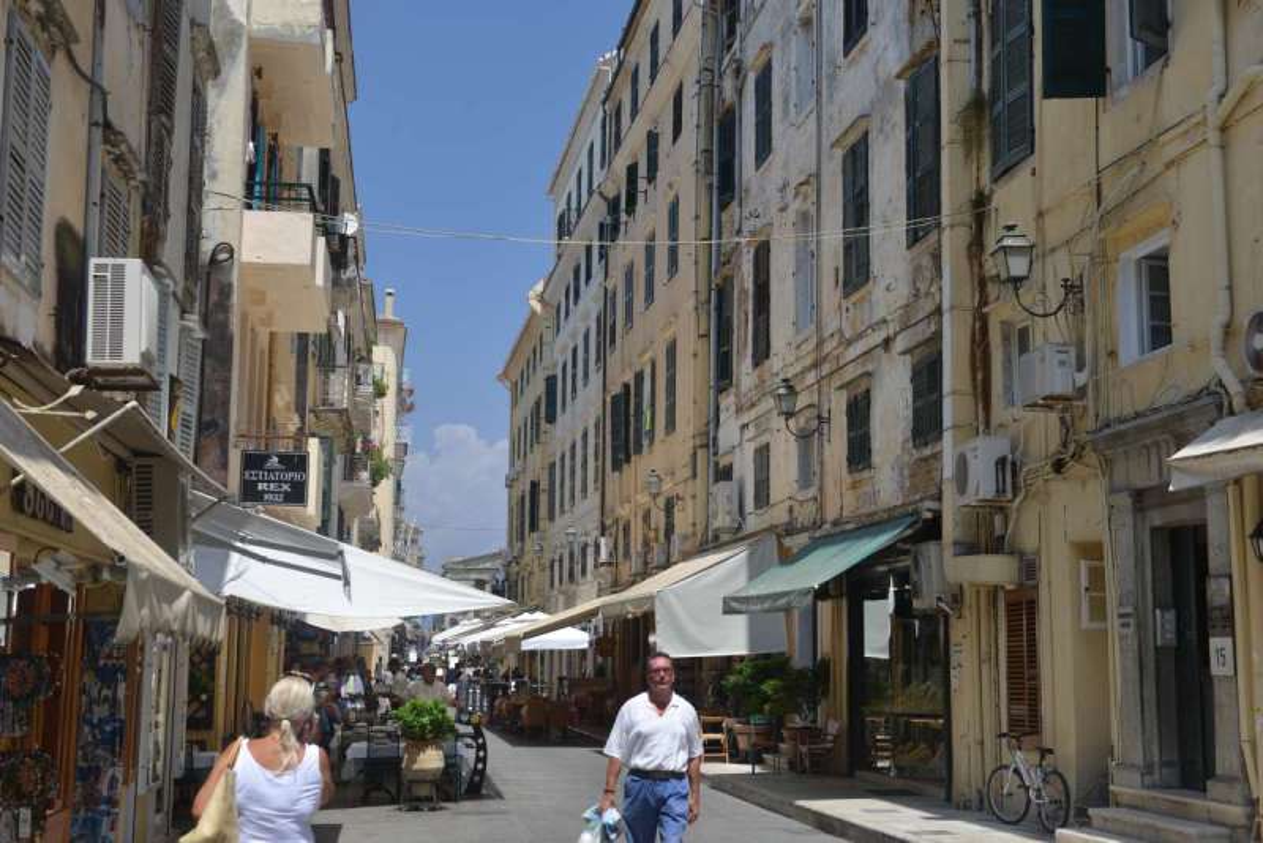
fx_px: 1685
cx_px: 632
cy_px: 422
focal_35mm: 48
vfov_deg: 28.1
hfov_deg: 41.1
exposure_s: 1/160
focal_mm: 48
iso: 125
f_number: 6.3
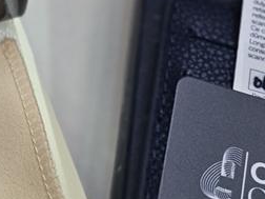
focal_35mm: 122
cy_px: -278
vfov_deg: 10.5
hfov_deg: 15.5
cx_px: -63
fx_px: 934
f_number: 1.8
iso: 200
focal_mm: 5
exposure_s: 1/120
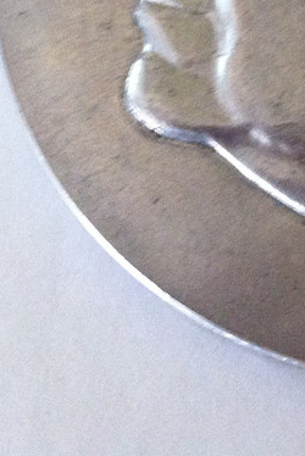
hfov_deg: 12.7
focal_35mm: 104
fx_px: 1319
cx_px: 417
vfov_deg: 18.9
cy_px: -30
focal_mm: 3.85
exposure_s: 1/15
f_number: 2.8
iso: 320
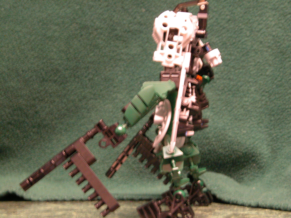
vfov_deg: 12.8
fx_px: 975
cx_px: 146
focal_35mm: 116
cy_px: 109
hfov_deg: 17.0
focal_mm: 29.5
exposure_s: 1/2.2
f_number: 4.7
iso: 400
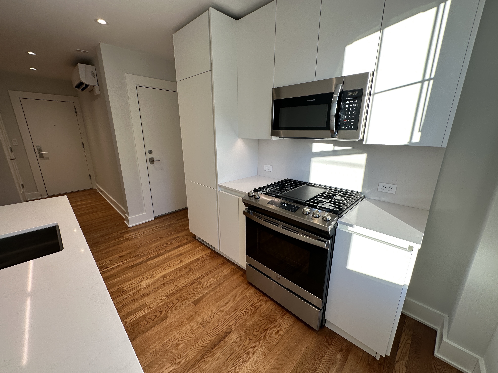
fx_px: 201
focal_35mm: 14
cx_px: 249
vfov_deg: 85.7
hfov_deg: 102.1
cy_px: 186
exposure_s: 1/120
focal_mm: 2.22
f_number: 2.2
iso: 50
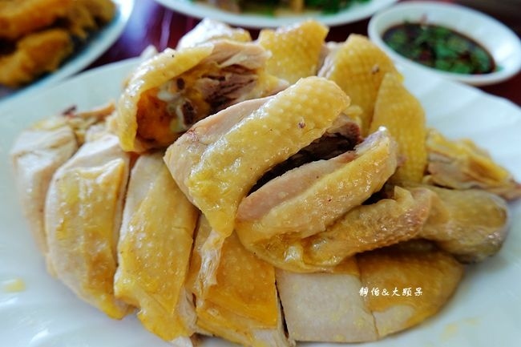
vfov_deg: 53.1
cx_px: 260
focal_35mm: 24
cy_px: 174
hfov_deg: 73.8
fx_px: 347
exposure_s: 1/50
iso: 125
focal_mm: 9
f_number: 2.8
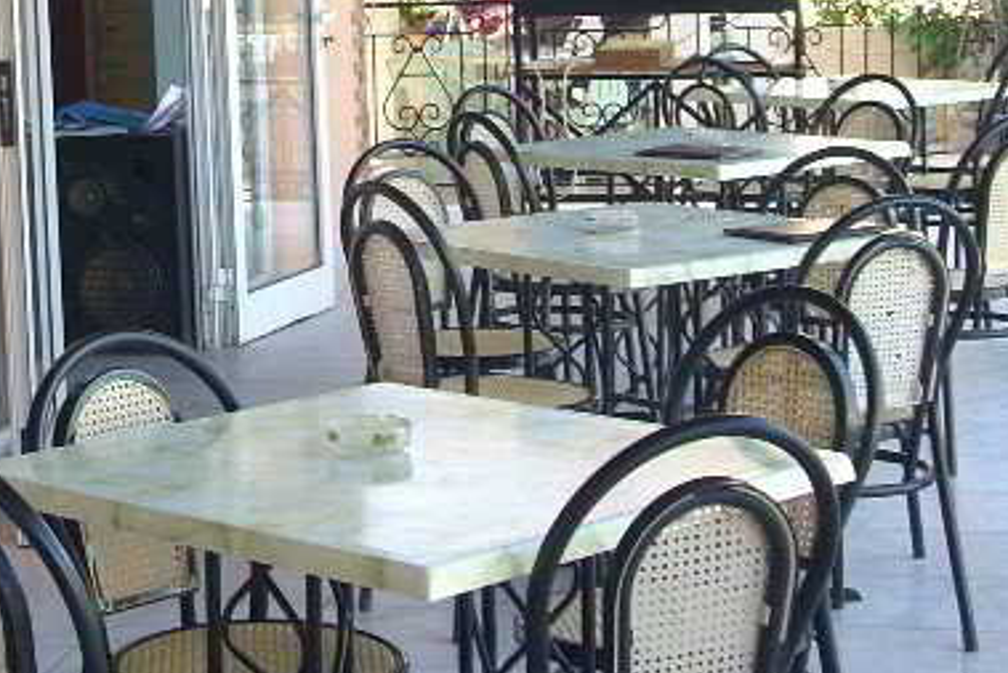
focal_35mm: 101
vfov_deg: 13.5
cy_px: 88
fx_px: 2829
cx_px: 43
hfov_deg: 19.7
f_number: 3.1
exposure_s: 1/52.7
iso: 64
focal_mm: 7.6
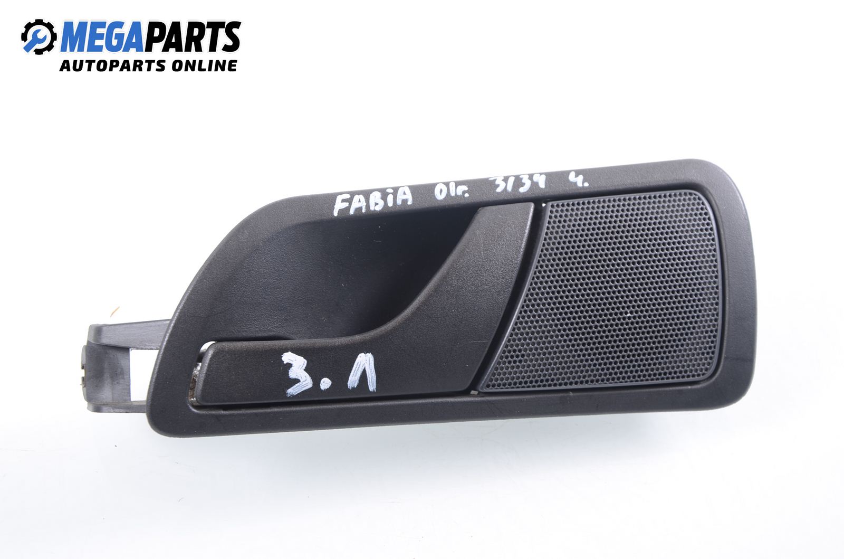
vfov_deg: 18.1
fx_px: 1754
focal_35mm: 75
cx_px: 422
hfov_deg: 27.1
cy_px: 280
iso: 100
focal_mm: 50
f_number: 8
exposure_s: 1/160
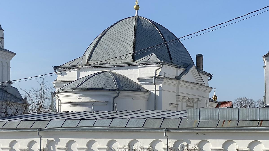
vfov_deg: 21.1
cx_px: 135
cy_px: 75
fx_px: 407
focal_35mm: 57
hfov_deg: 36.6
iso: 20
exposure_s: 1/1653
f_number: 2
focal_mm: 6
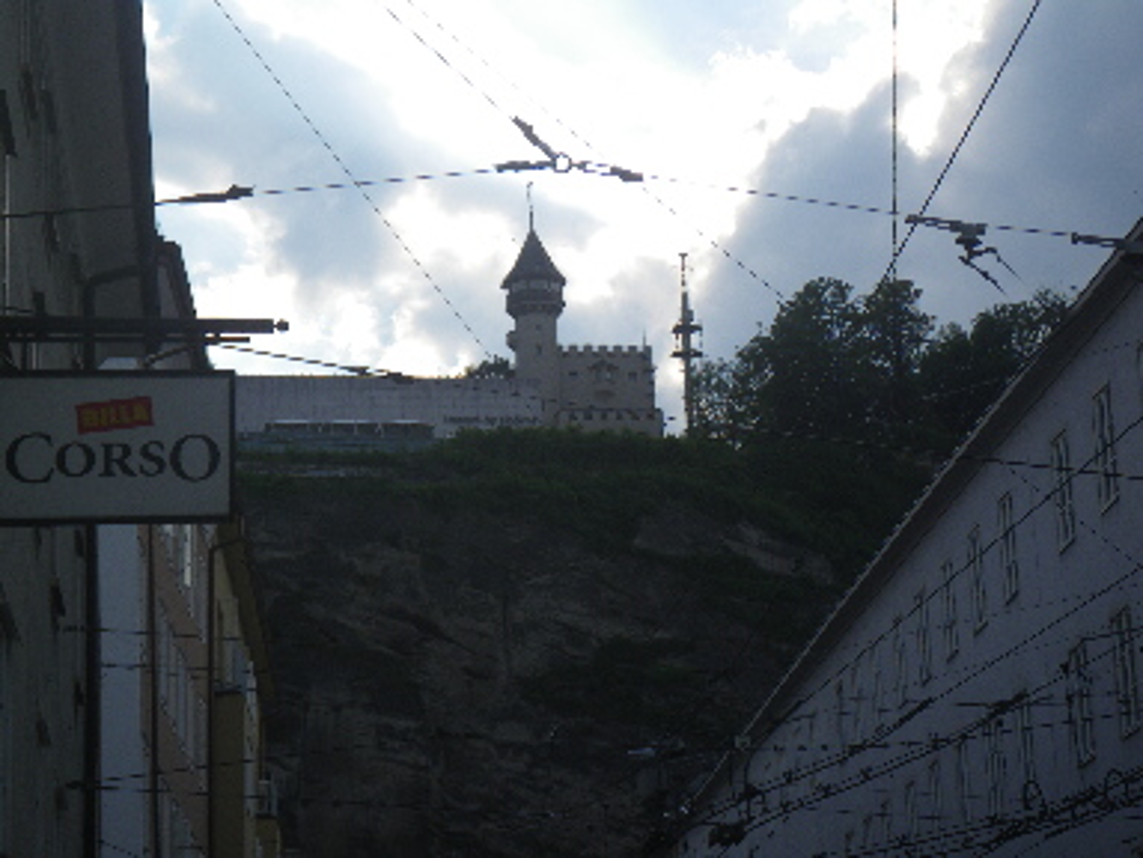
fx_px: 3104
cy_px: 429
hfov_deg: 20.9
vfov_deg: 15.7
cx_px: 572
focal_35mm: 94
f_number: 5
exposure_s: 1/250
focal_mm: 16.7
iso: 50
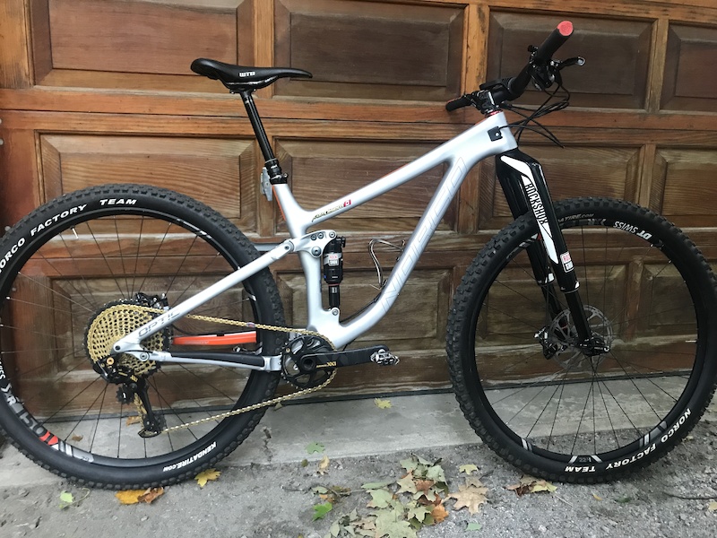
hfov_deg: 63.4
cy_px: 269
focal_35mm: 28
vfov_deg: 49.7
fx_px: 580
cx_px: 358
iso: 64
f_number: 1.8
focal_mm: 3.99
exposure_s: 1/15
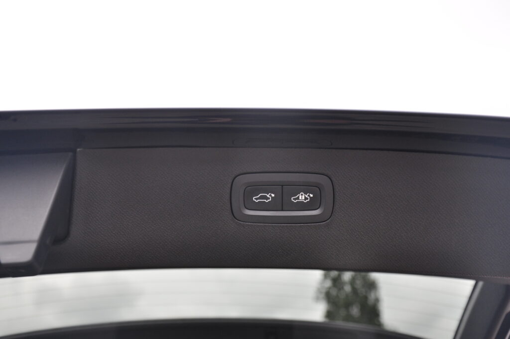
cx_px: 255
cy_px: 170
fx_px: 743
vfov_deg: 25.7
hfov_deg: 37.9
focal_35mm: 52
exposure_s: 1/160
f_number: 6.3
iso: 400
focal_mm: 35
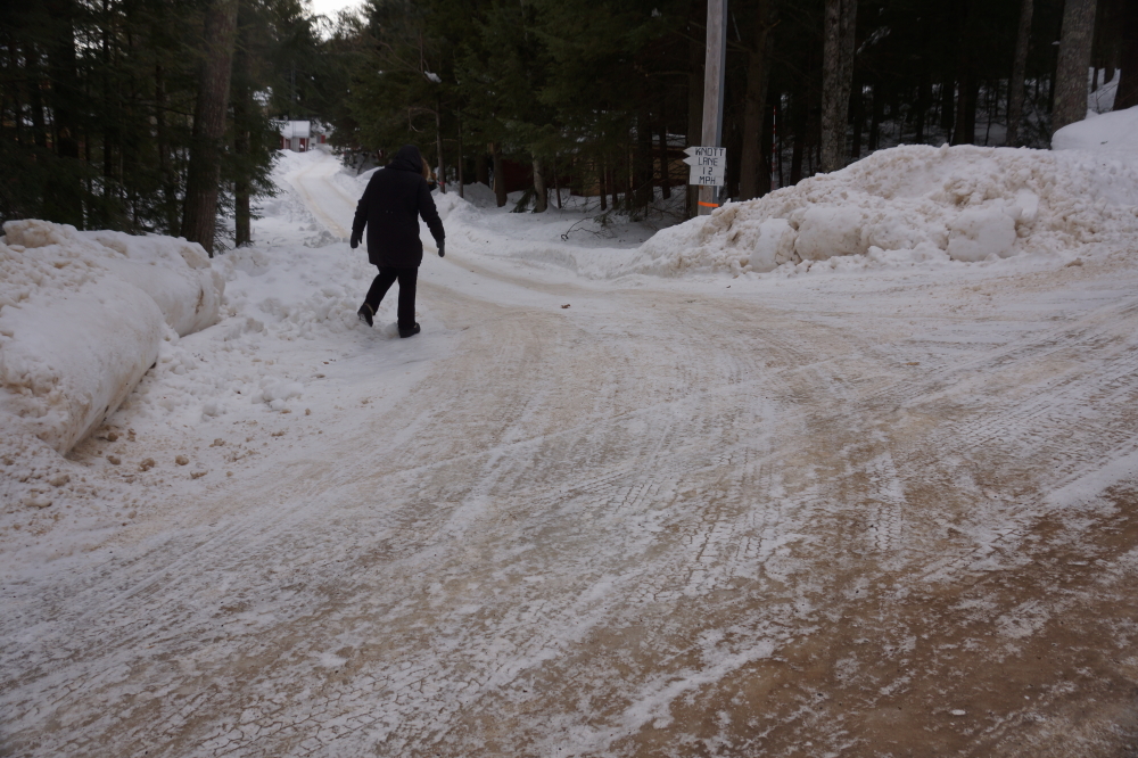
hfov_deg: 57.2
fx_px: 1043
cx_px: 569
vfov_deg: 39.9
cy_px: 379
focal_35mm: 33
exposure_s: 1/160
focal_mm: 22
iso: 100
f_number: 6.3
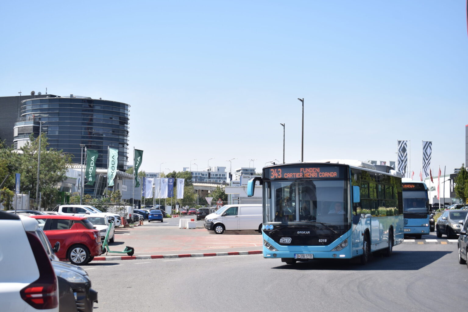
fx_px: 897
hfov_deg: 29.2
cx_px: 234
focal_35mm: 69
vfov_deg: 19.7
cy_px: 156
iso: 200
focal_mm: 46
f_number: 6.3
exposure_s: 1/640
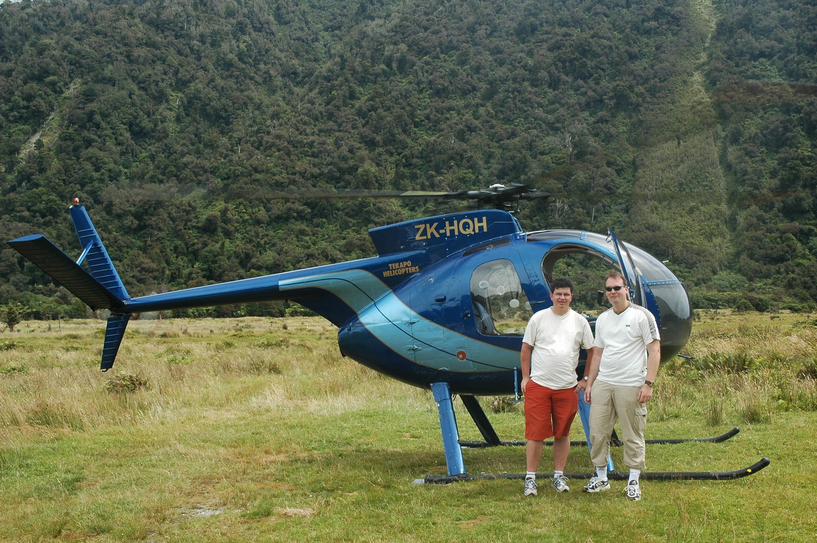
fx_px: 918
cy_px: 272
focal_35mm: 40
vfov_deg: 33.0
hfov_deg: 48.0
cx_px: 408
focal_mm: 27
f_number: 9
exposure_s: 1/160
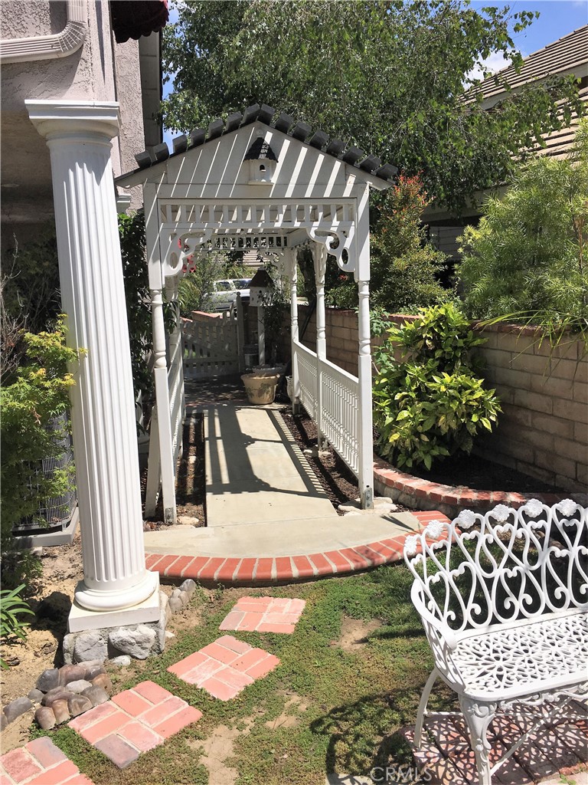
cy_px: 392
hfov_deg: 48.2
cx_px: 294
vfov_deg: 61.7
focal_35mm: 29
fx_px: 657
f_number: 2.2
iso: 25
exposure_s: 1/3344
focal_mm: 4.15
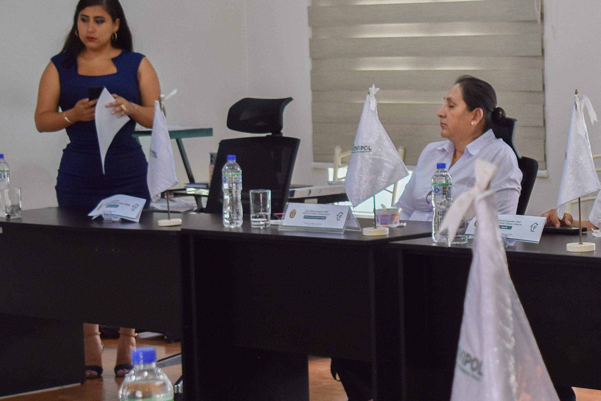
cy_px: 199
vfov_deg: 12.1
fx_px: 1887
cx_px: 585
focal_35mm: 113
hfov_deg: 17.7
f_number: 5
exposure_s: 1/80
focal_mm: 38
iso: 400
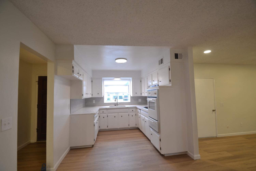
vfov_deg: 77.3
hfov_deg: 100.4
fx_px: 107
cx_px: 128
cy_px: 86
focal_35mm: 15
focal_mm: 10
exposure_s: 1/60
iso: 400
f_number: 4
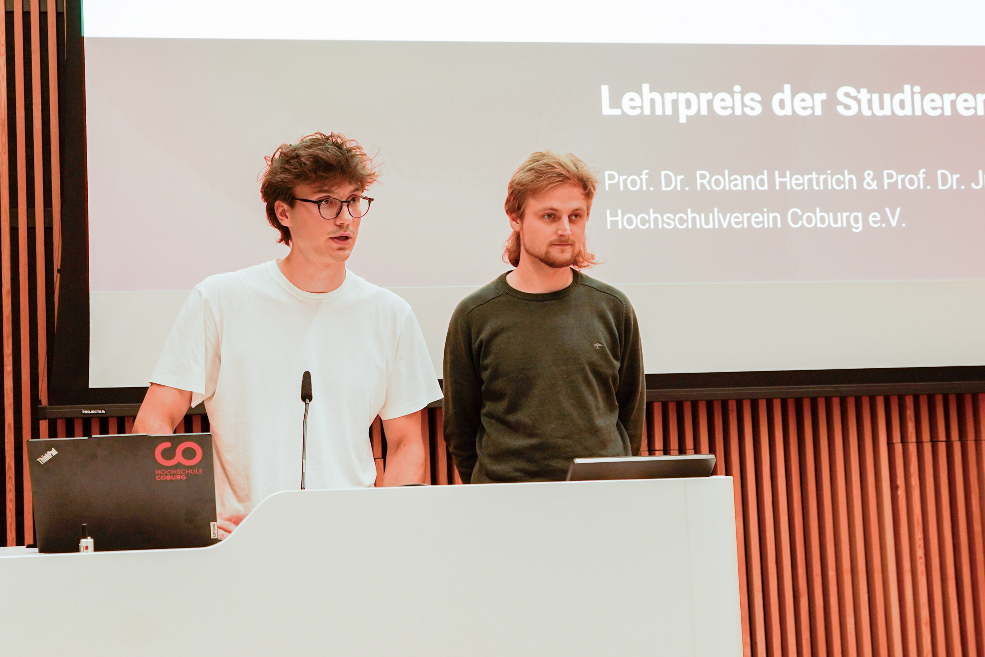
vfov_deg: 38.9
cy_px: 328
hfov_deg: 55.8
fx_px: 930
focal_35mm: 34
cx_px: 492
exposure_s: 1/125
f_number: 4
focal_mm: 34
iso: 400
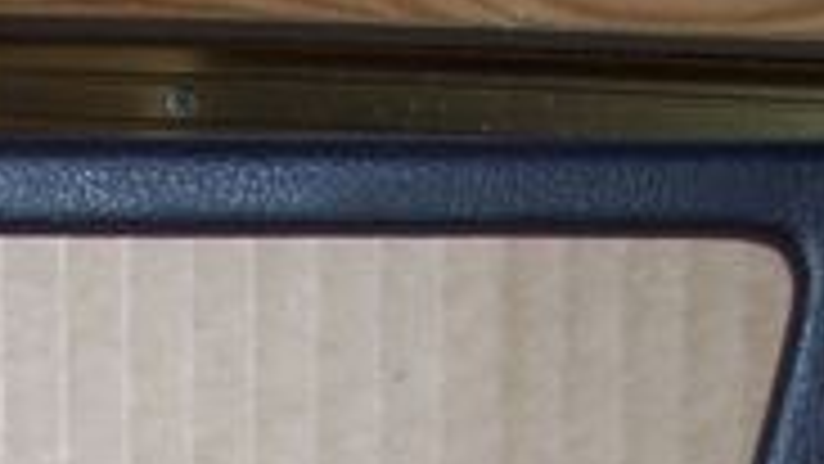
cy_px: 996
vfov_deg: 8.3
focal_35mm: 137
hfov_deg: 15.5
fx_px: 2994
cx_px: 50
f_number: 2.7
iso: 80
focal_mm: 6
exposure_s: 1/64
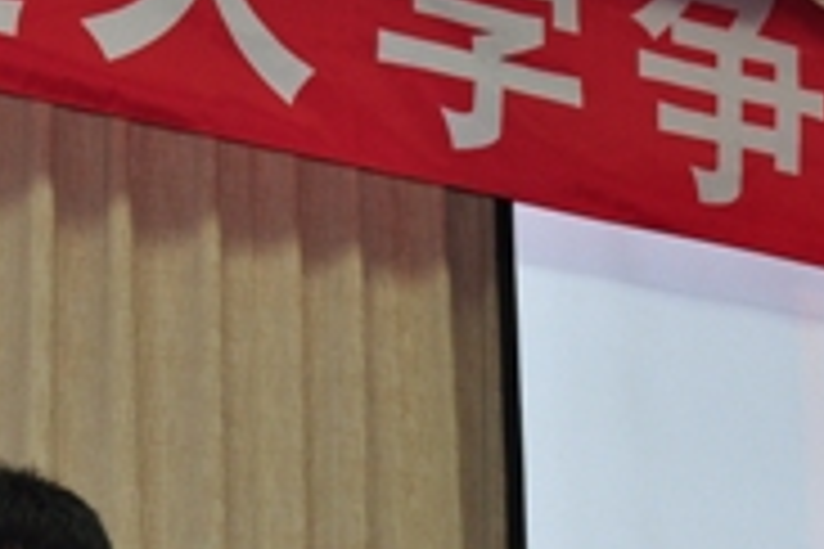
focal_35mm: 152
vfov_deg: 8.7
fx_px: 3473
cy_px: 934
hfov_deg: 13.4
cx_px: 806
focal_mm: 29
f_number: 4.5
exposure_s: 1/60
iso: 500
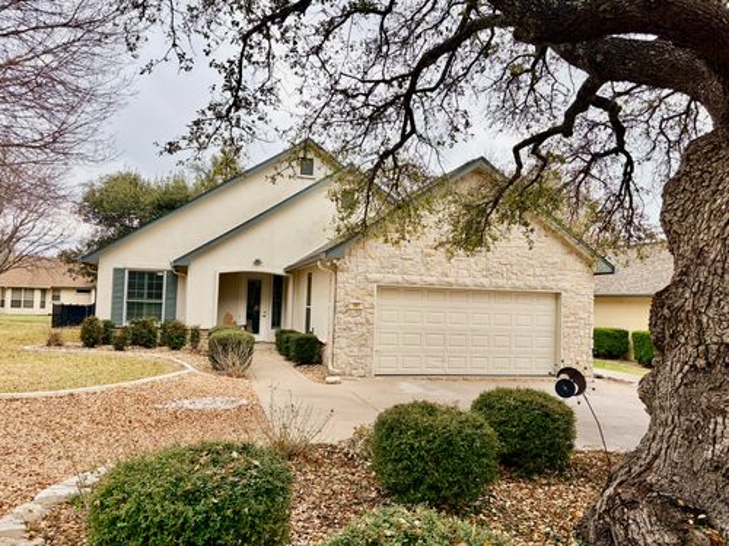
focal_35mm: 26
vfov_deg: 53.1
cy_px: 273
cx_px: 364
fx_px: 548
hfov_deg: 67.3
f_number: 1.6
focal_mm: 5.96
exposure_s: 1/1196
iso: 50
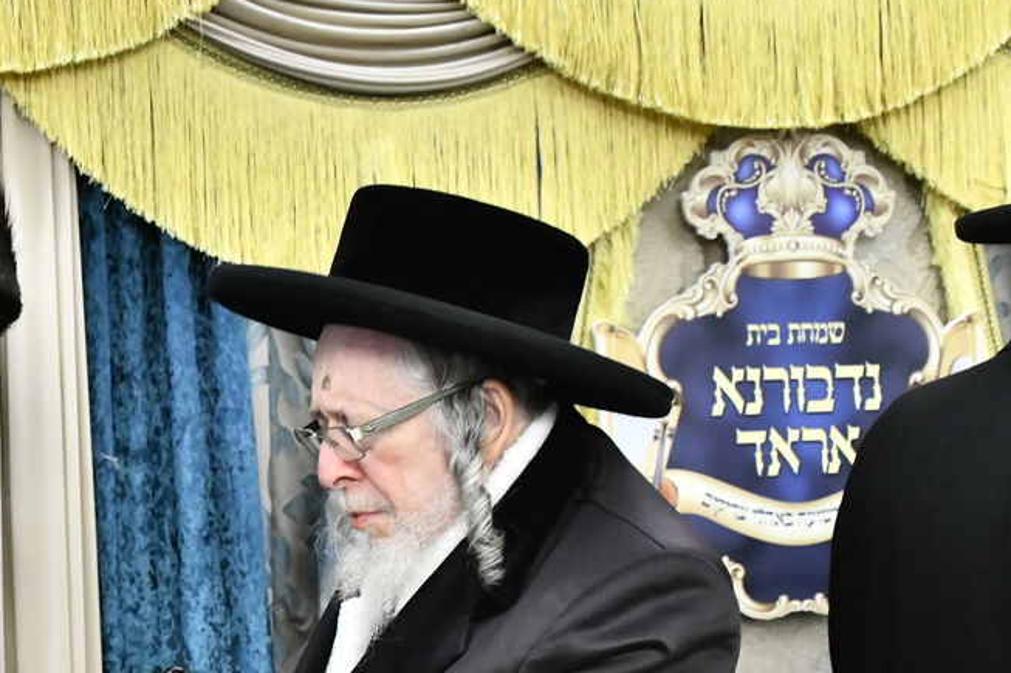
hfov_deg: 31.7
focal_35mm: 60
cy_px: 565
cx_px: 91
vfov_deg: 22.2
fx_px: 1684
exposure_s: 1/160
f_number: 5.6
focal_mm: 28
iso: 3200
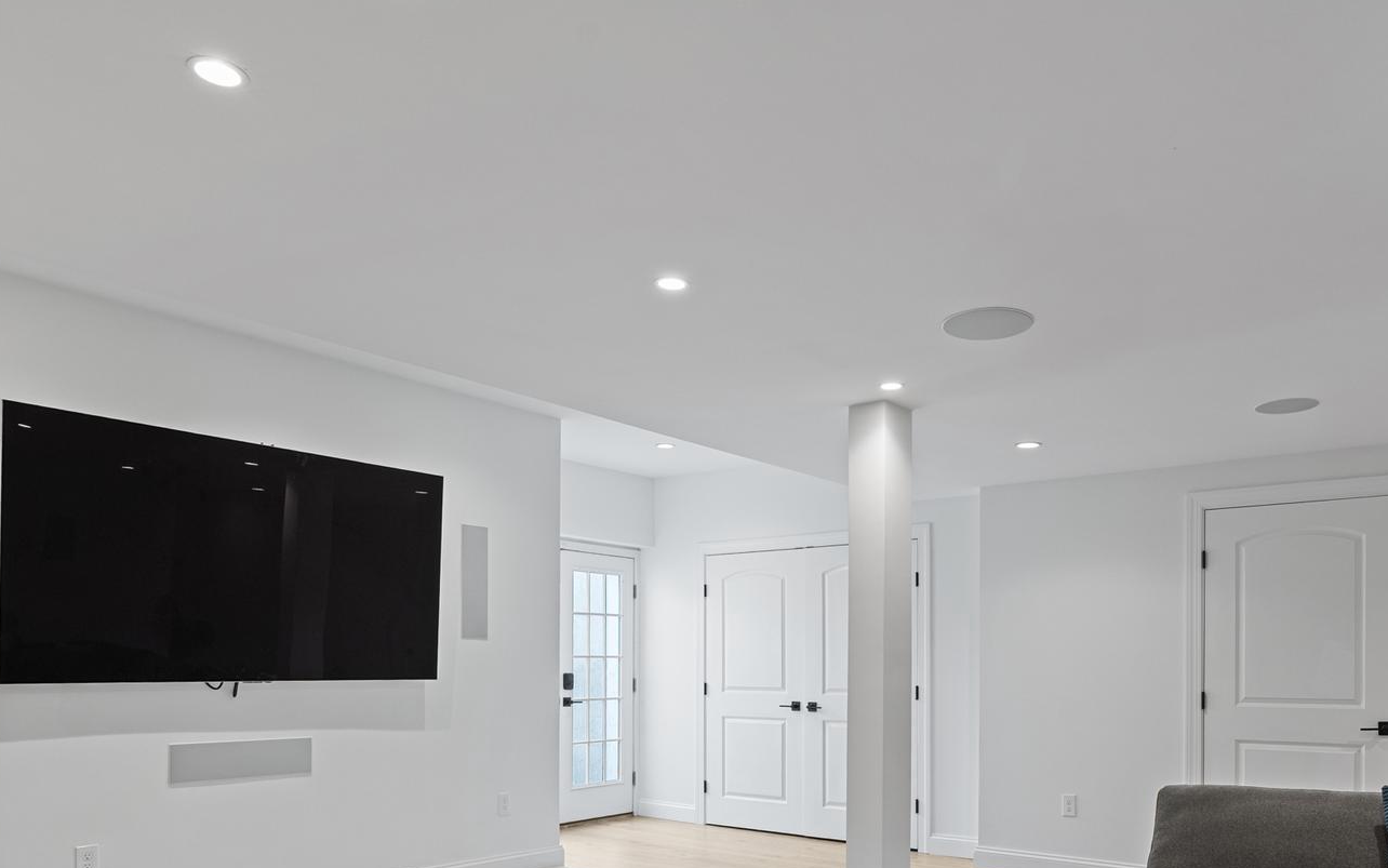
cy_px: 695
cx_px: 831
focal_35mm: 26
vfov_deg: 45.2
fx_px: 984
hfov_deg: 69.7
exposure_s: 1/4
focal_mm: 16
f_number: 8
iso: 400
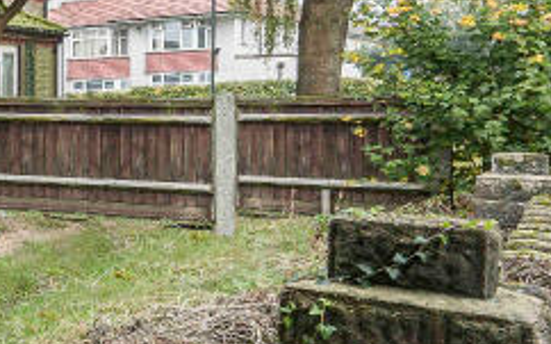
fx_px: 841
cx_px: -503
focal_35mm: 56
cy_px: 115
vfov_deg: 23.0
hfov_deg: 20.5
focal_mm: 13
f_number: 9
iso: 320
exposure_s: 1/60
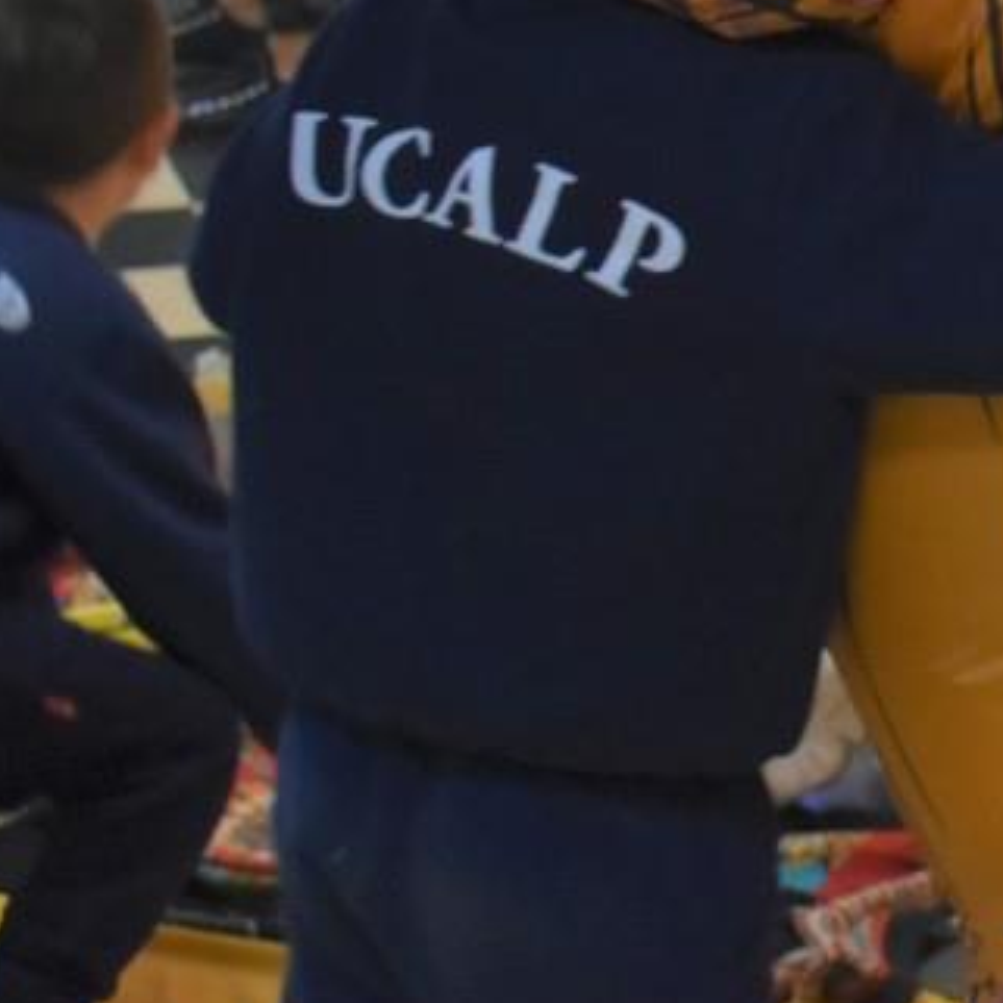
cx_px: 1578
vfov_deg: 13.4
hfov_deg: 12.6
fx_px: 4262
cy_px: 214
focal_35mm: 130
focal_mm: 32
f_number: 4
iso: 1600
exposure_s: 1/60
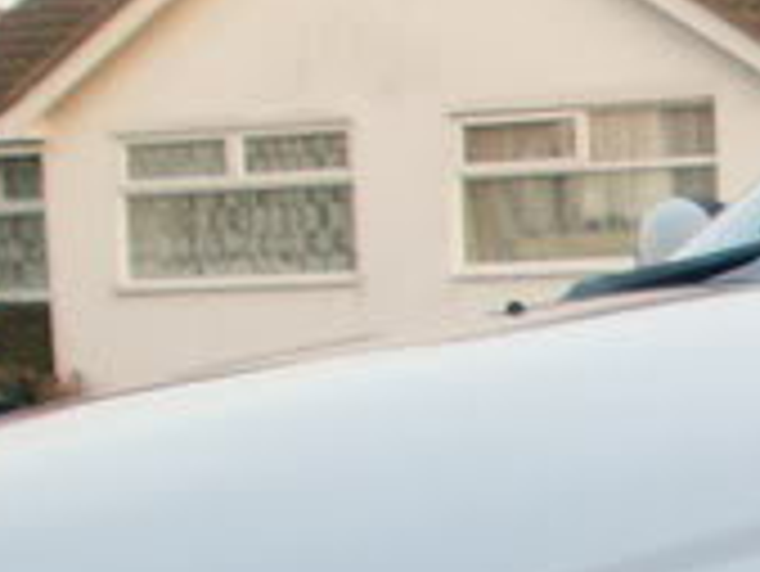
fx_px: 3647
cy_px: 905
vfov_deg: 8.7
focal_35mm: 166
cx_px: 1736
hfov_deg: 10.5
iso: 50
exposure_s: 1/40
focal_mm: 5.86
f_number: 2.8
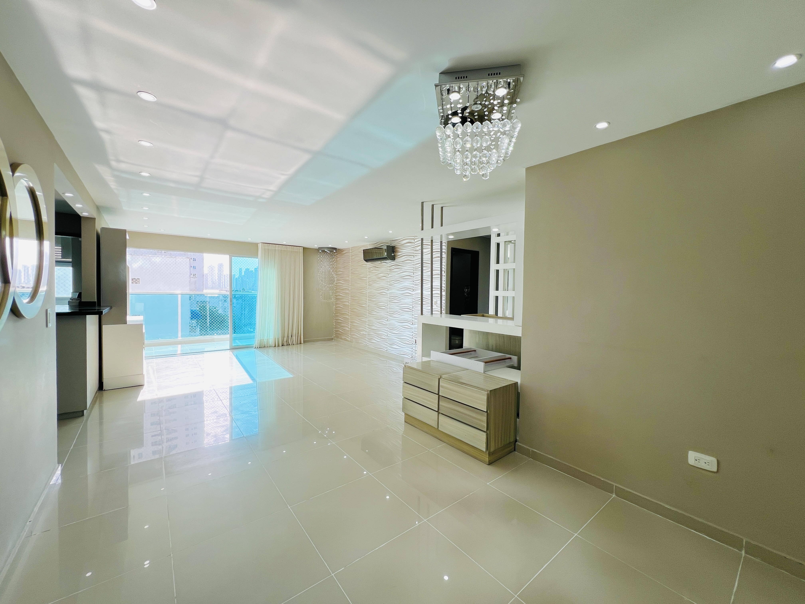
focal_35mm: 13
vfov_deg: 89.9
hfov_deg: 106.2
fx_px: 302
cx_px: 402
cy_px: 302
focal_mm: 1.57
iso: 32
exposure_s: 1/247
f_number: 1.8
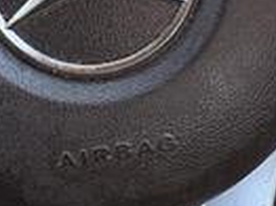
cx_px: 152
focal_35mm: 96
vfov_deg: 14.5
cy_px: -84
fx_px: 765
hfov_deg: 20.5
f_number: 2.2
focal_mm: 2.22
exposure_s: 1/60
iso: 400
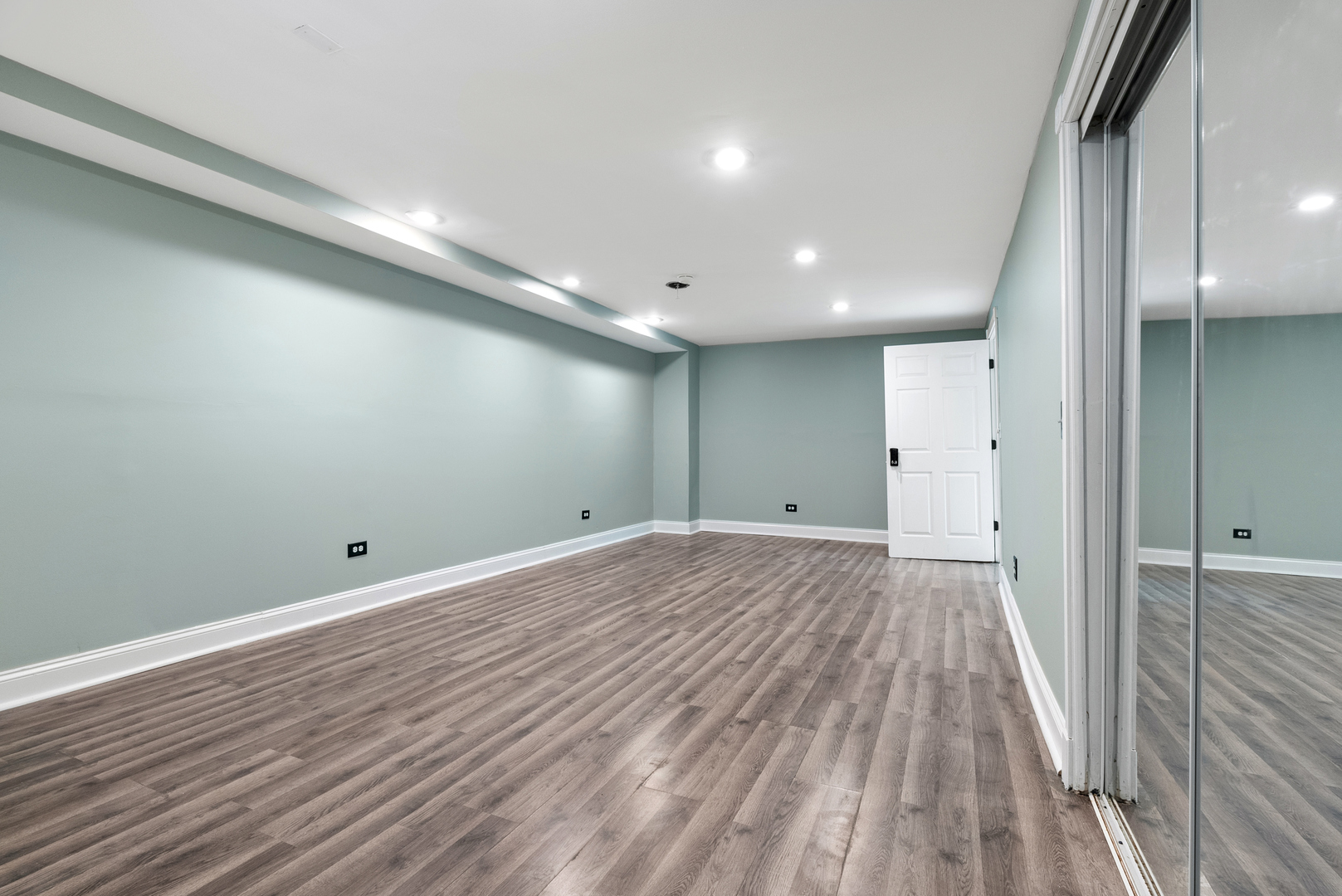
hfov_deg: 96.7
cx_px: 671
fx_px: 597
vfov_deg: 73.8
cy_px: 448
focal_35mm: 16
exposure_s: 3.2
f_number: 8
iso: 640
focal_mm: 16
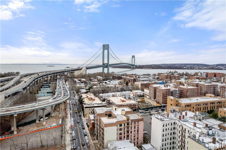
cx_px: 113
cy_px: 75
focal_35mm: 22
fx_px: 138
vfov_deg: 57.1
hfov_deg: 78.6
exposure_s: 1/2000
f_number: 2.4
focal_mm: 8.38
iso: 130
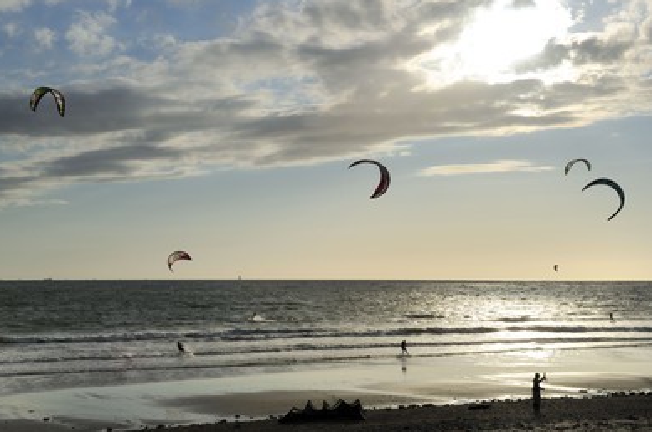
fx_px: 940
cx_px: 318
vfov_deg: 25.9
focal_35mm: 52
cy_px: 204
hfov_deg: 38.2
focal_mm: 48
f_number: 16
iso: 200
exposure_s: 1/500
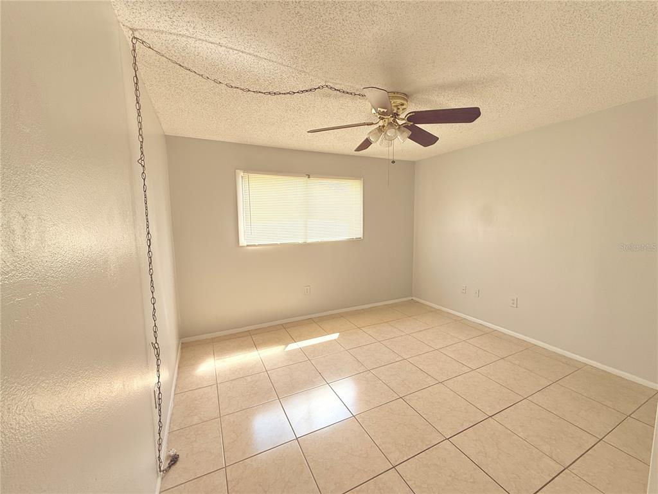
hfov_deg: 102.1
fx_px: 266
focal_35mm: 14
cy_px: 247
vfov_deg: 85.7
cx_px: 329
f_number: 2.2
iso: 64
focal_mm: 2.22
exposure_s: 1/197
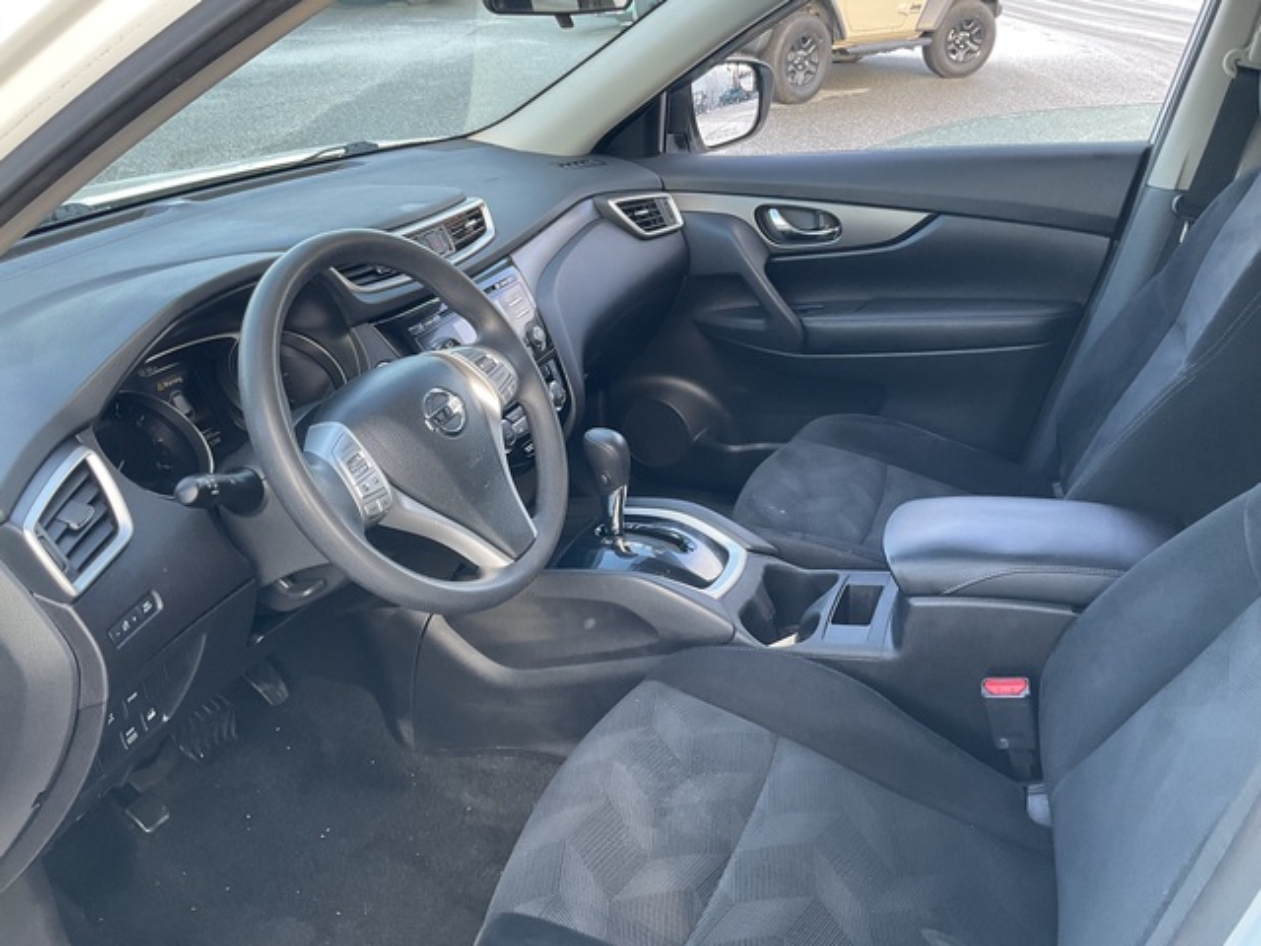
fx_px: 1056
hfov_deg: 61.7
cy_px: 473
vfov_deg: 48.2
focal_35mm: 29
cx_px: 630
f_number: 1.8
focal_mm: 3
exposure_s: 1/110
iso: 64
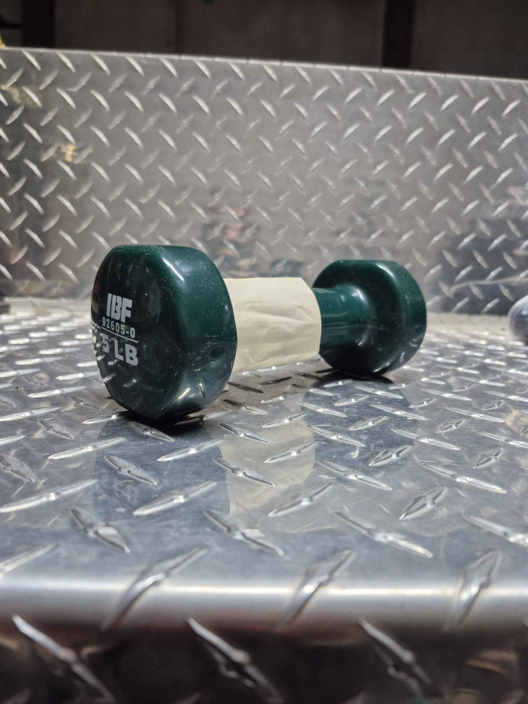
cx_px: 264
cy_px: 352
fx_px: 468
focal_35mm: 23
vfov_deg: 73.9
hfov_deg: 58.9
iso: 100
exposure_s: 1/120
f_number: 1.8
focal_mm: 5.4
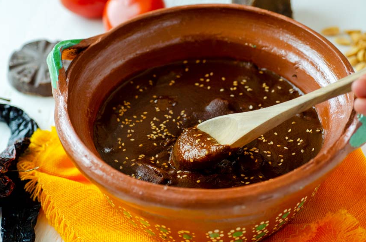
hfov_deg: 22.2
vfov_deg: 14.8
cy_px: 121
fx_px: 933
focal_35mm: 92
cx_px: 182
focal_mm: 60
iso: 640
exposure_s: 1/50
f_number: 4.5
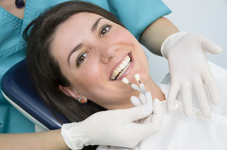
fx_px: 453
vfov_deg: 18.8
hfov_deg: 28.1
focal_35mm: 72
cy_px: 75
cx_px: 114
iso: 160
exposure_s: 1/80
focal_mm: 48
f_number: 6.3
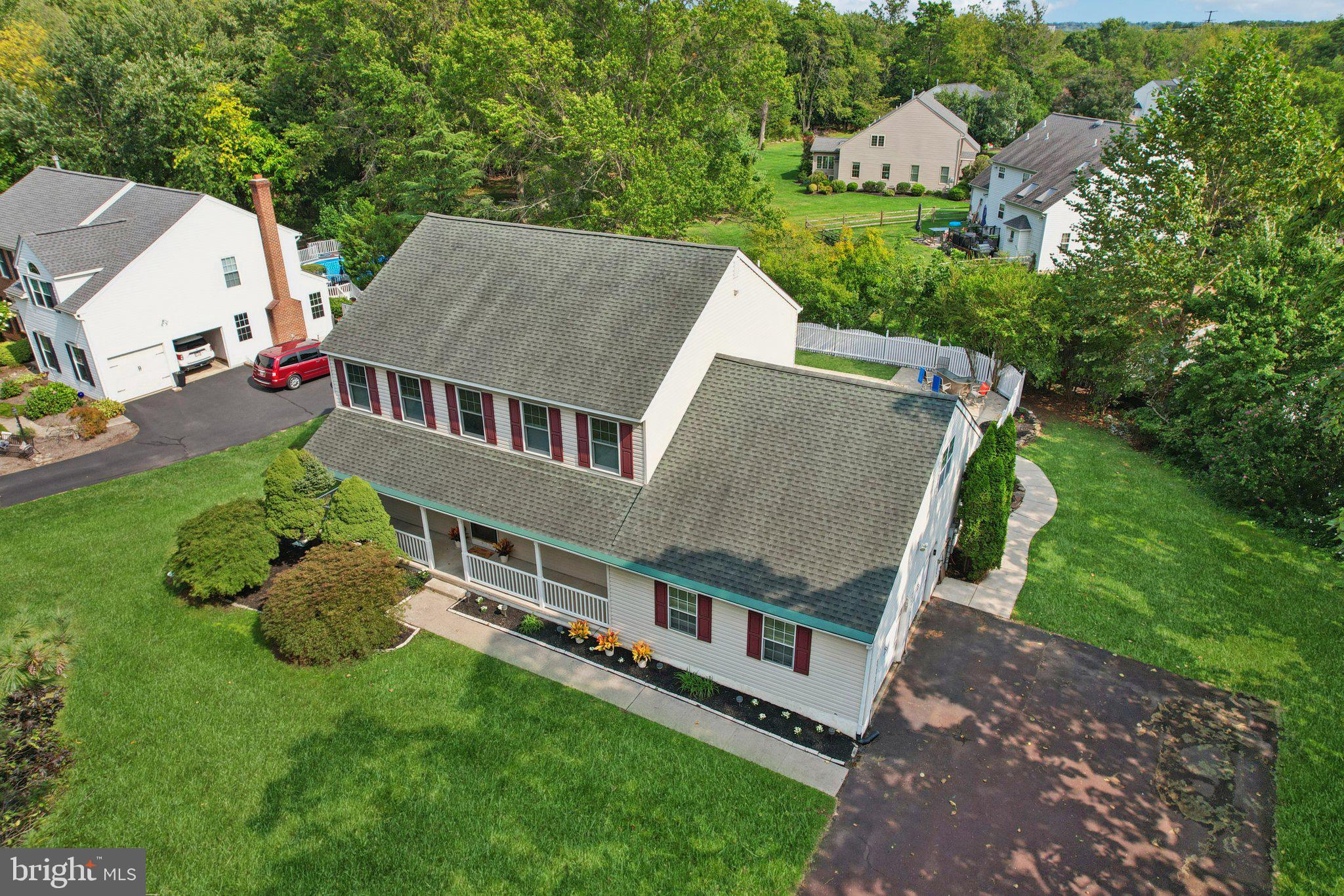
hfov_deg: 78.6
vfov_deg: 57.2
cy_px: 448
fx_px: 821
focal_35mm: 22
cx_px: 672
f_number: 2.8
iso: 120
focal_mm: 8.38
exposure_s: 1/1000
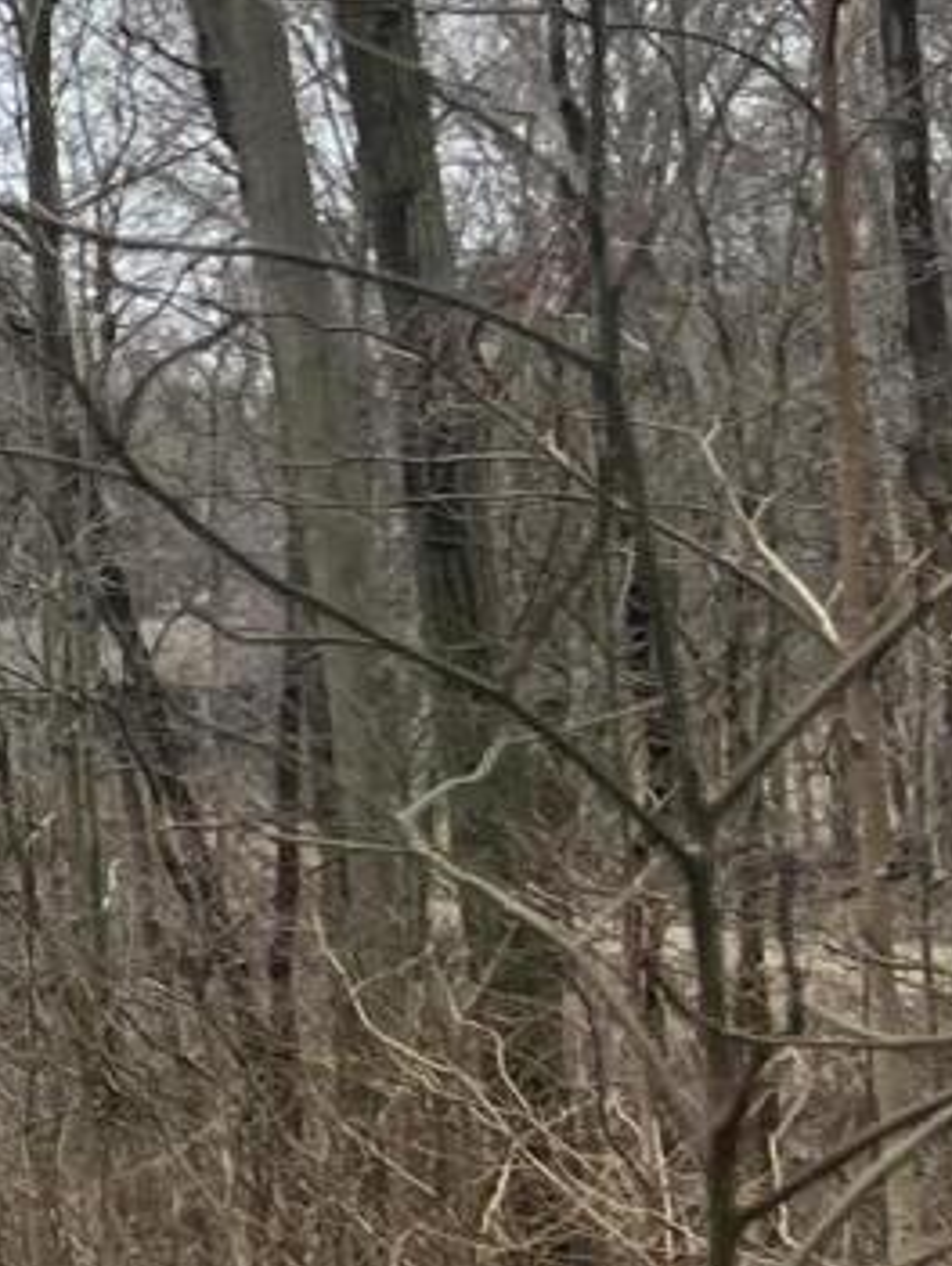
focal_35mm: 148
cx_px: -1551
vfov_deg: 13.3
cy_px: 545
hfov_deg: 8.8
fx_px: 5417
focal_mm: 5.7
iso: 50
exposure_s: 1/2632
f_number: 1.5
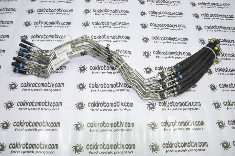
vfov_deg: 47.8
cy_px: 78
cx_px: 118
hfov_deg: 67.4
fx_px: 176
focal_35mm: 27
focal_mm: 18
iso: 200
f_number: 4.5
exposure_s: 1/40
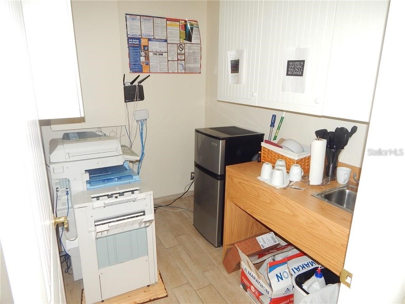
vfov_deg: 61.1
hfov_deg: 76.4
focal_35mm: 22
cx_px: 202
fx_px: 257
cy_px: 152
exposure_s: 1/30
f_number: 3
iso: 200
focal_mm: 4
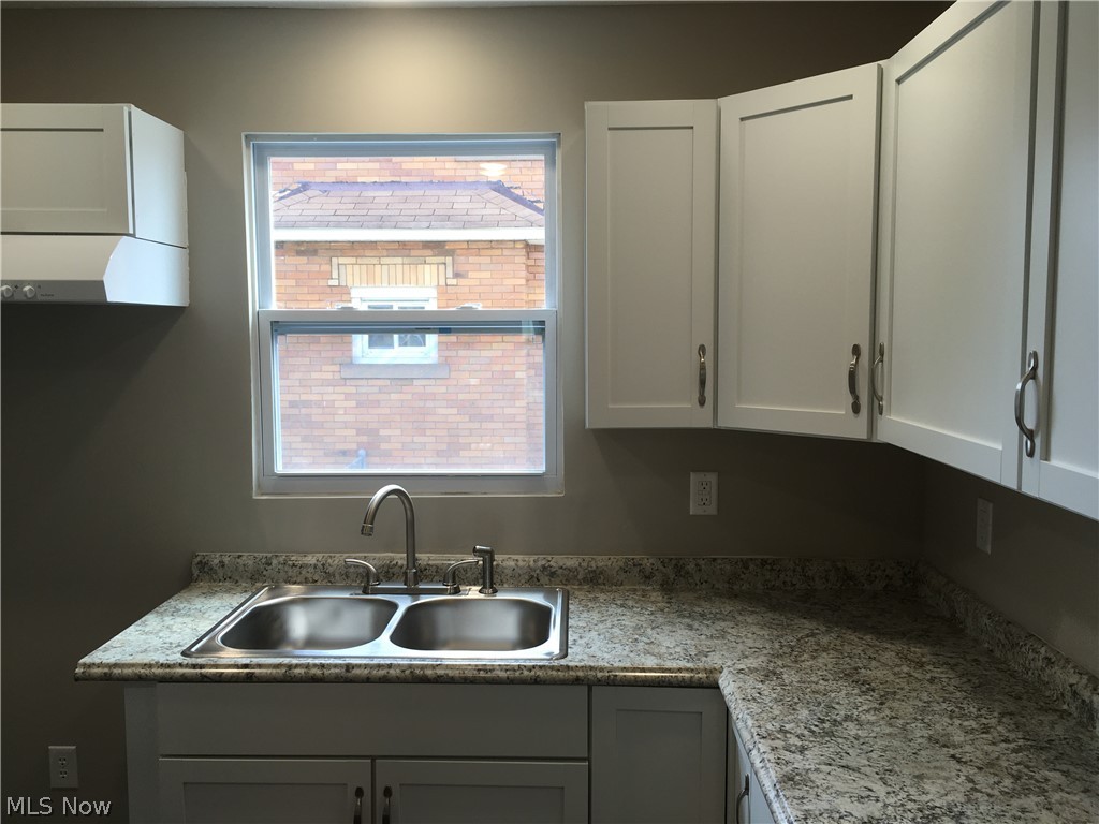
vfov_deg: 48.2
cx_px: 550
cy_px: 412
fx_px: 921
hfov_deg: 61.7
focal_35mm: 29
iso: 25
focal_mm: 4.15
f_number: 2.2
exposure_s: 1/60
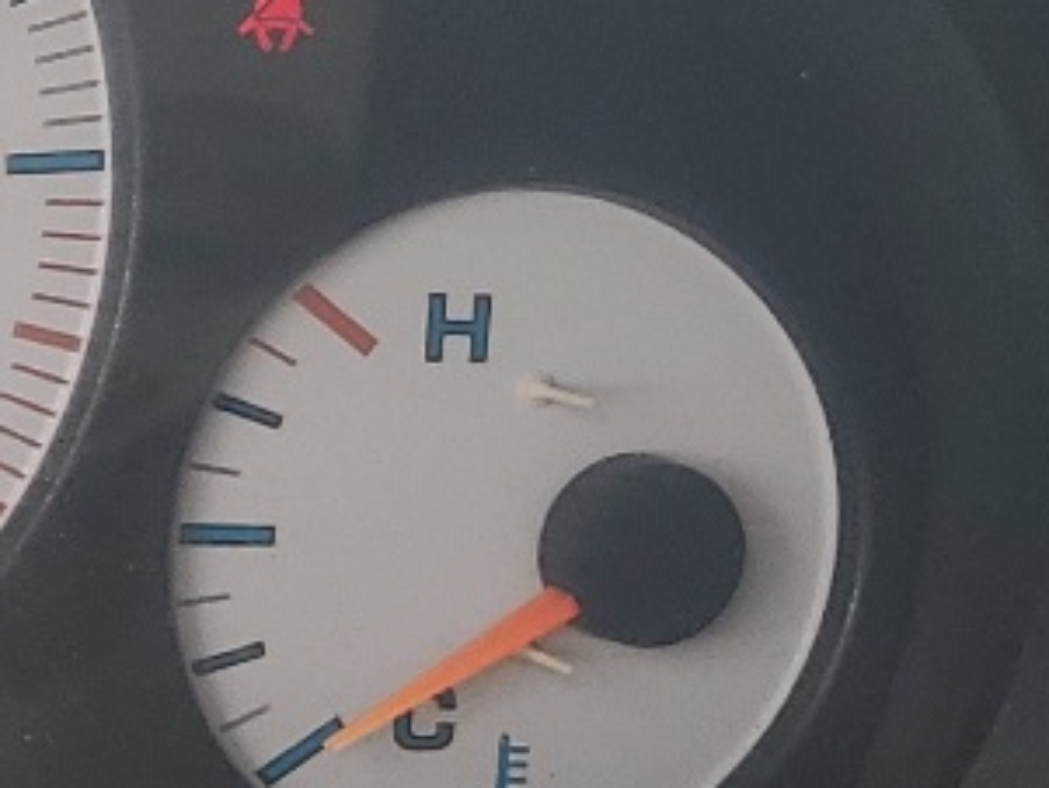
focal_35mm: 138
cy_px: 499
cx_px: -1282
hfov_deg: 12.1
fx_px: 4184
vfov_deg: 10.7
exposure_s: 1/133
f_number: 1.5
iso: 50
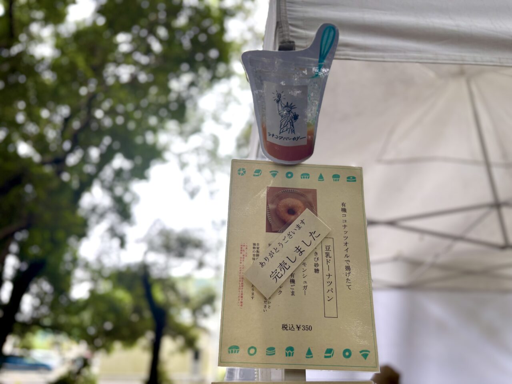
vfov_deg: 53.1
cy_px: 192
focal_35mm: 26
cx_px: 256
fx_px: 385
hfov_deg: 67.3
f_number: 1.6
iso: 64
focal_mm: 5.96
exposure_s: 1/162
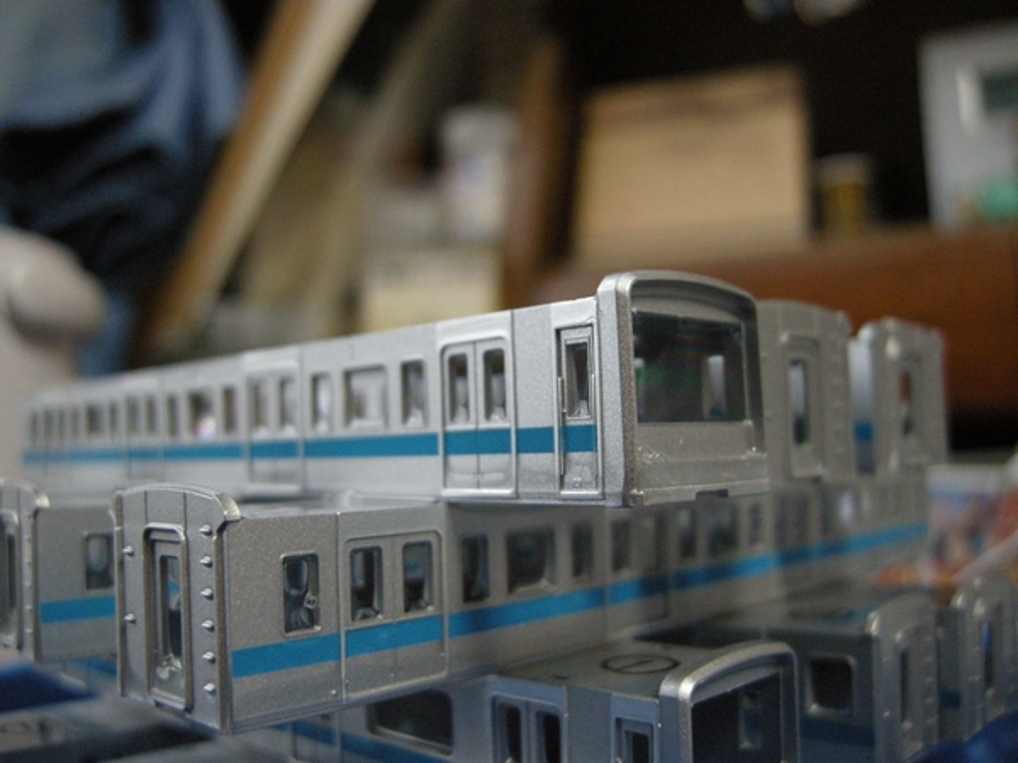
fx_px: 1029
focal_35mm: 35
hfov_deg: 52.6
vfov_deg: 40.7
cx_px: 509
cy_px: 382
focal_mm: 7.5
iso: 400
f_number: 2.7
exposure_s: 1/34.2
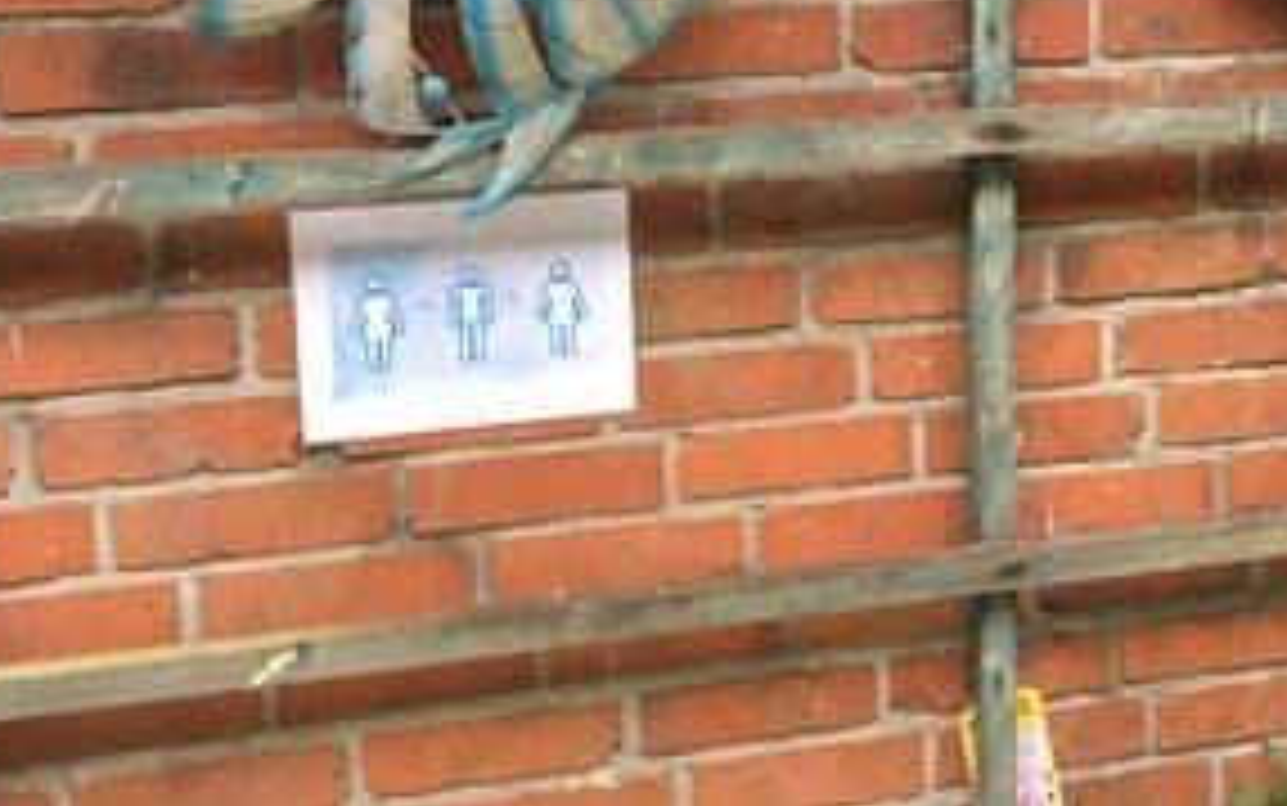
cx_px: 765
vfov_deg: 29.1
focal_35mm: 43
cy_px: 135
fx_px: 1509
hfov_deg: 46.0
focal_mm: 4.15
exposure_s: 1/33
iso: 64
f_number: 2.2
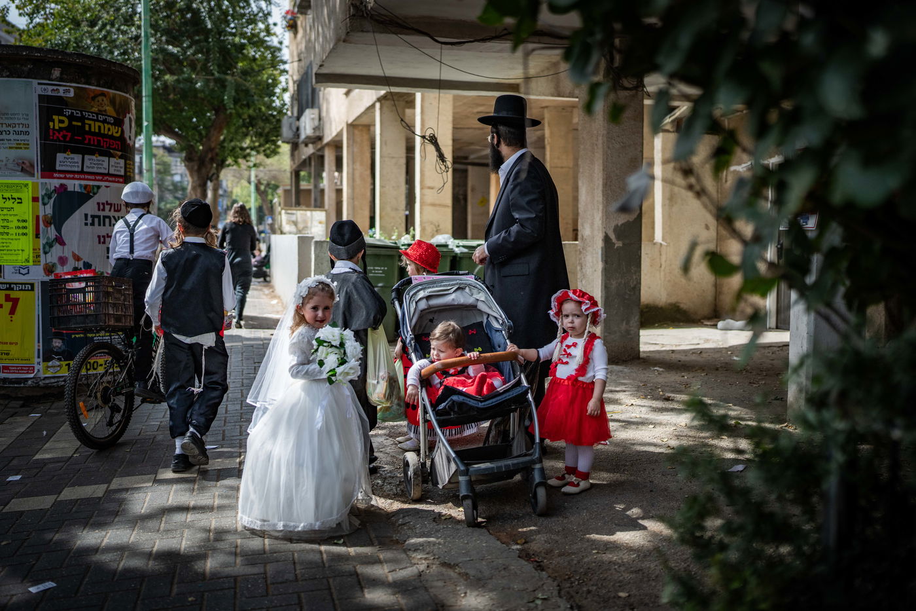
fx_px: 890
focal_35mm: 35
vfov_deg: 37.8
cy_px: 306
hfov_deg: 54.4
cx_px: 458
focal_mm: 35
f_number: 1.8
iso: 400
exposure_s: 1/8000
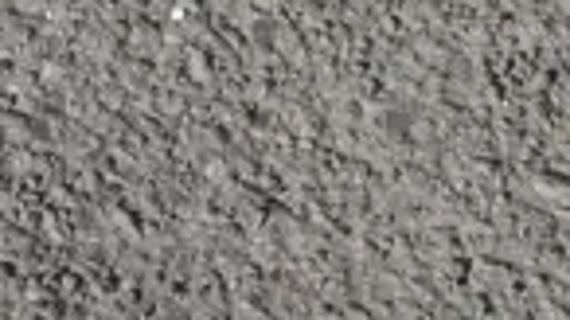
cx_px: 675
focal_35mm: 306
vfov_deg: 3.7
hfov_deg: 7.0
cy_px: -1165
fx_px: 4623
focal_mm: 20
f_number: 9
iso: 200
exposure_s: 1/400
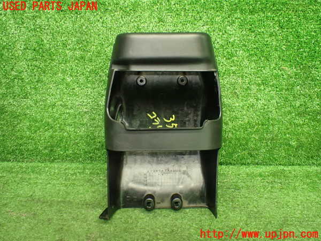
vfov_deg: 46.8
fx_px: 278
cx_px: 160
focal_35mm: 30
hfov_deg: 60.0
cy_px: 120
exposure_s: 1/80
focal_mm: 5.4
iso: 800
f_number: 2.3
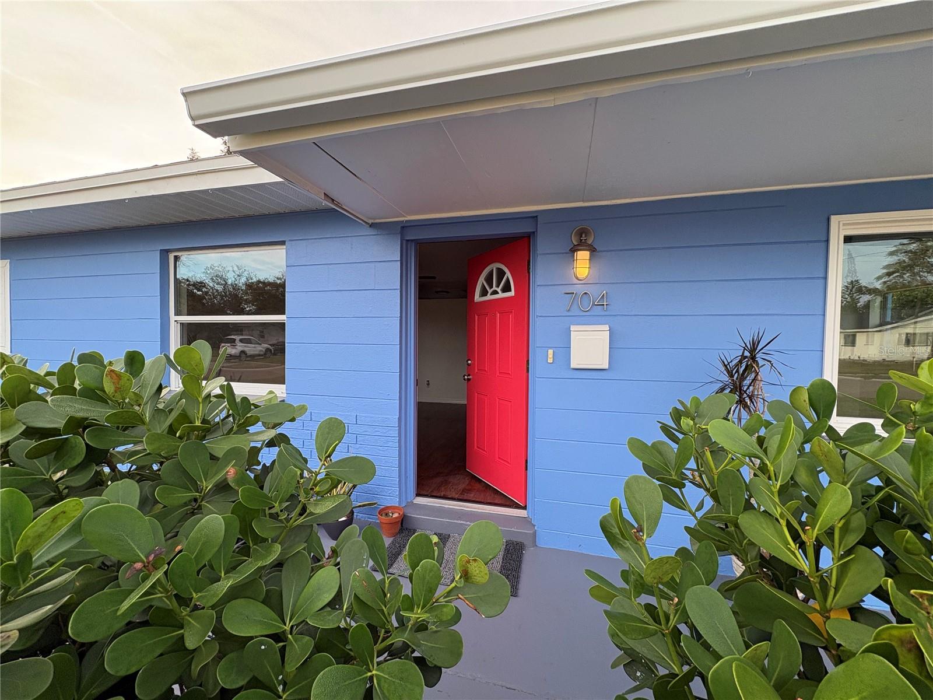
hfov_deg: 102.1
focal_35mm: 14
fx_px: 377
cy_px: 350
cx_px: 466
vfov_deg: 85.7
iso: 50
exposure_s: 1/120
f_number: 2.2
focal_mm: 2.22
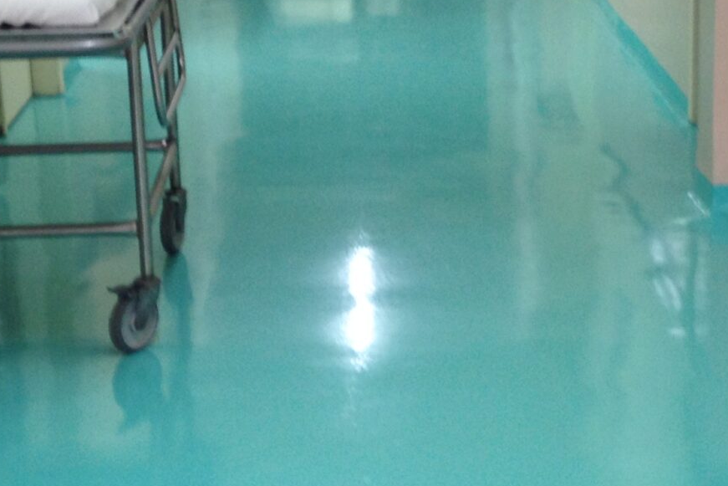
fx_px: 2164
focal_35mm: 107
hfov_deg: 19.1
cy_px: 217
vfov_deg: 12.8
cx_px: 430
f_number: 2.4
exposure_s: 1/20
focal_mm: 4.28
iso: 64
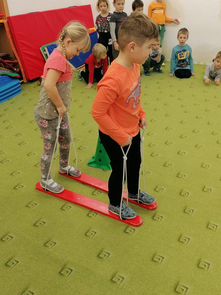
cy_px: 126
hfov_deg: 39.7
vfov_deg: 51.2
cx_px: 114
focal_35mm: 36
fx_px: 306
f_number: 1.8
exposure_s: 1/50
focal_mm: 4.75
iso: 125
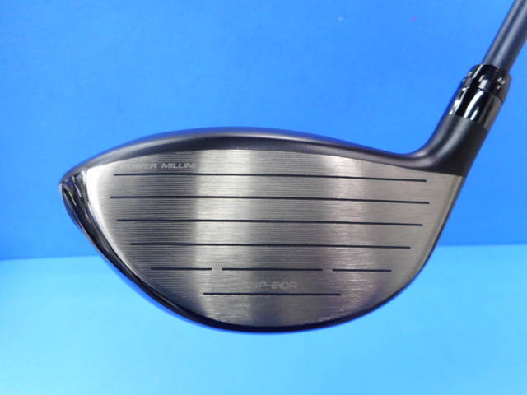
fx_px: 381
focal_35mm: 25
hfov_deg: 69.4
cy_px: 198
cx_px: 264
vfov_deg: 54.9
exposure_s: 1/30
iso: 200
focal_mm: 4.5
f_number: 3.7
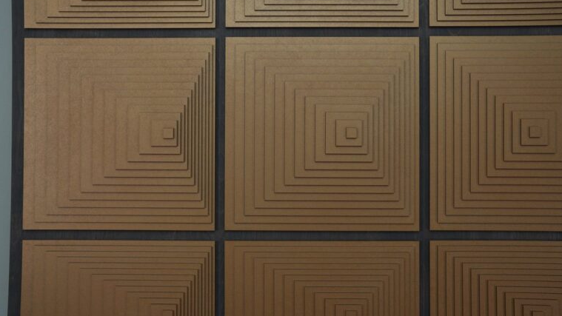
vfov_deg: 22.6
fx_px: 790
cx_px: 281
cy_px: 143
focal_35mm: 53
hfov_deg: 39.2
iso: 200
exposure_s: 1/6
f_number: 8
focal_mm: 50
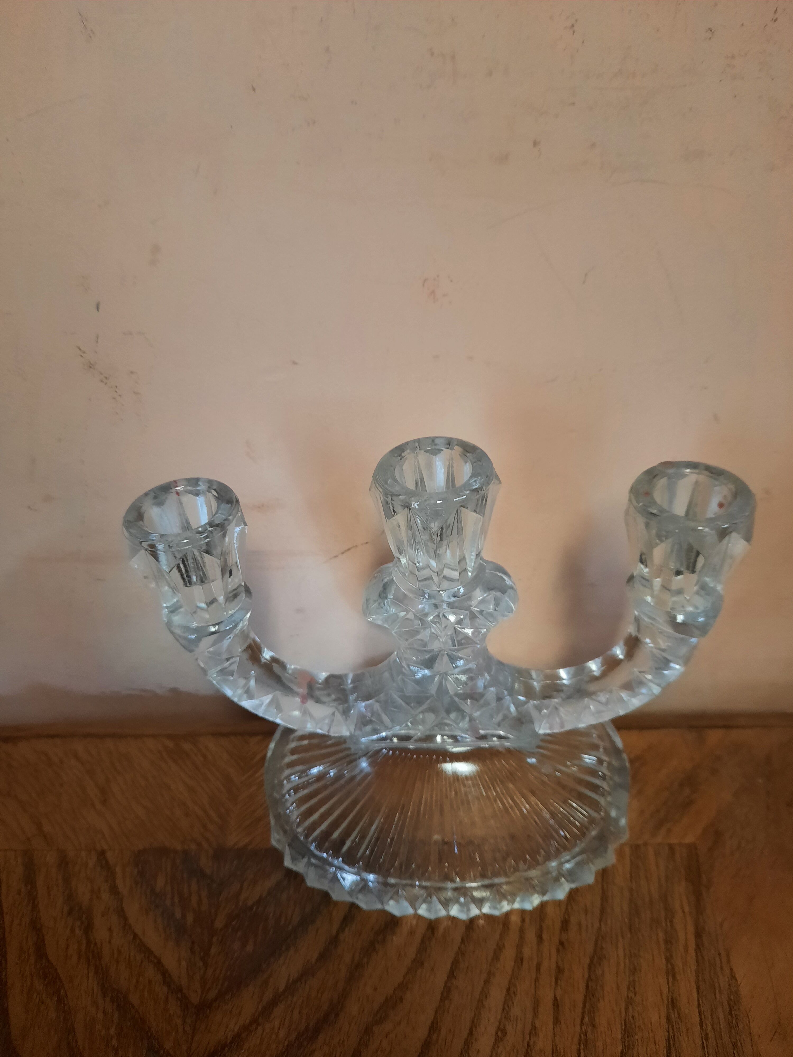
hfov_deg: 54.9
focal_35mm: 25
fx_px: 764
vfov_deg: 69.4
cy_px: 528
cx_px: 396
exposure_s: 1/50
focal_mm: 4.6
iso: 400
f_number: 2
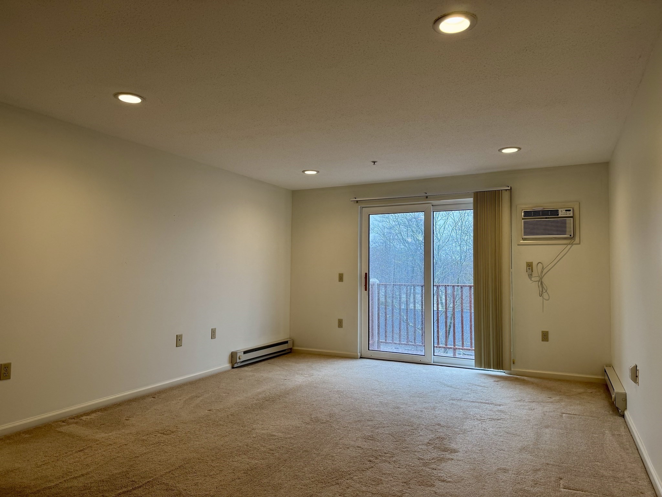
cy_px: 248
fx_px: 459
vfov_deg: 56.8
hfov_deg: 71.6
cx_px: 331
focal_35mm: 24
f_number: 1.78
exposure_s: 1/120
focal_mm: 6.76
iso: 100
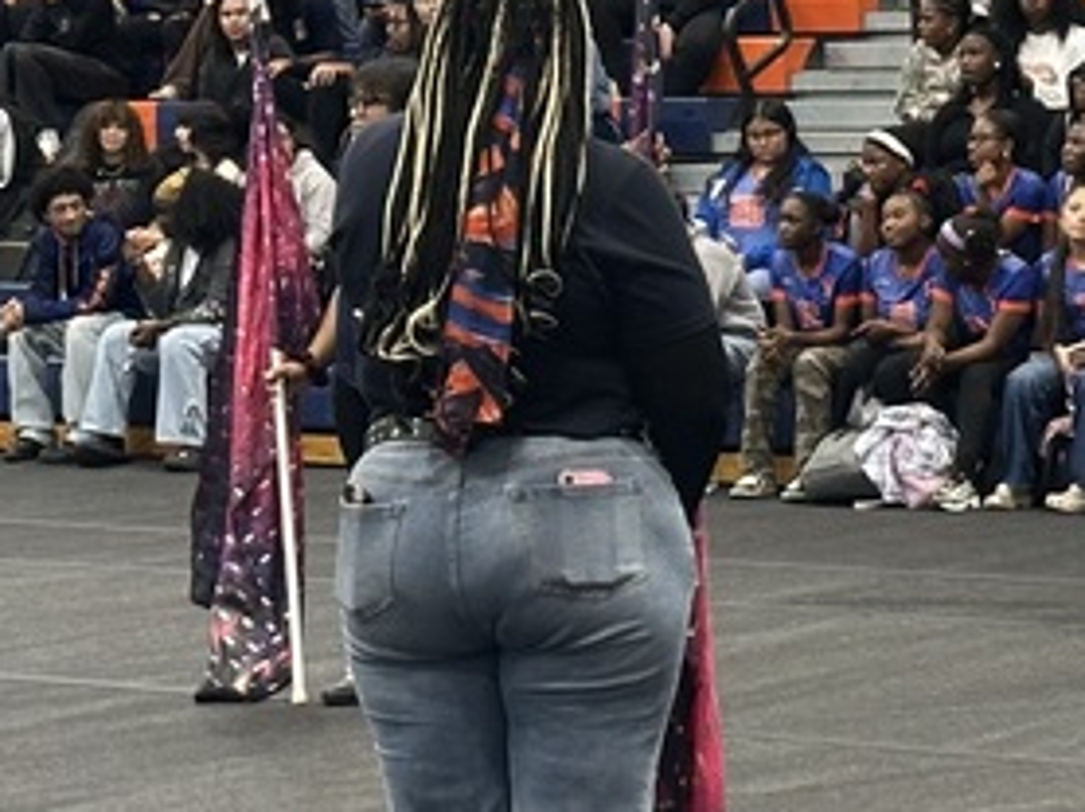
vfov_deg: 8.3
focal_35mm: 177
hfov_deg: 11.2
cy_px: 35
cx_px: 730
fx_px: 5543
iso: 160
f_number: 1.78
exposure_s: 1/60
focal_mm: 6.86
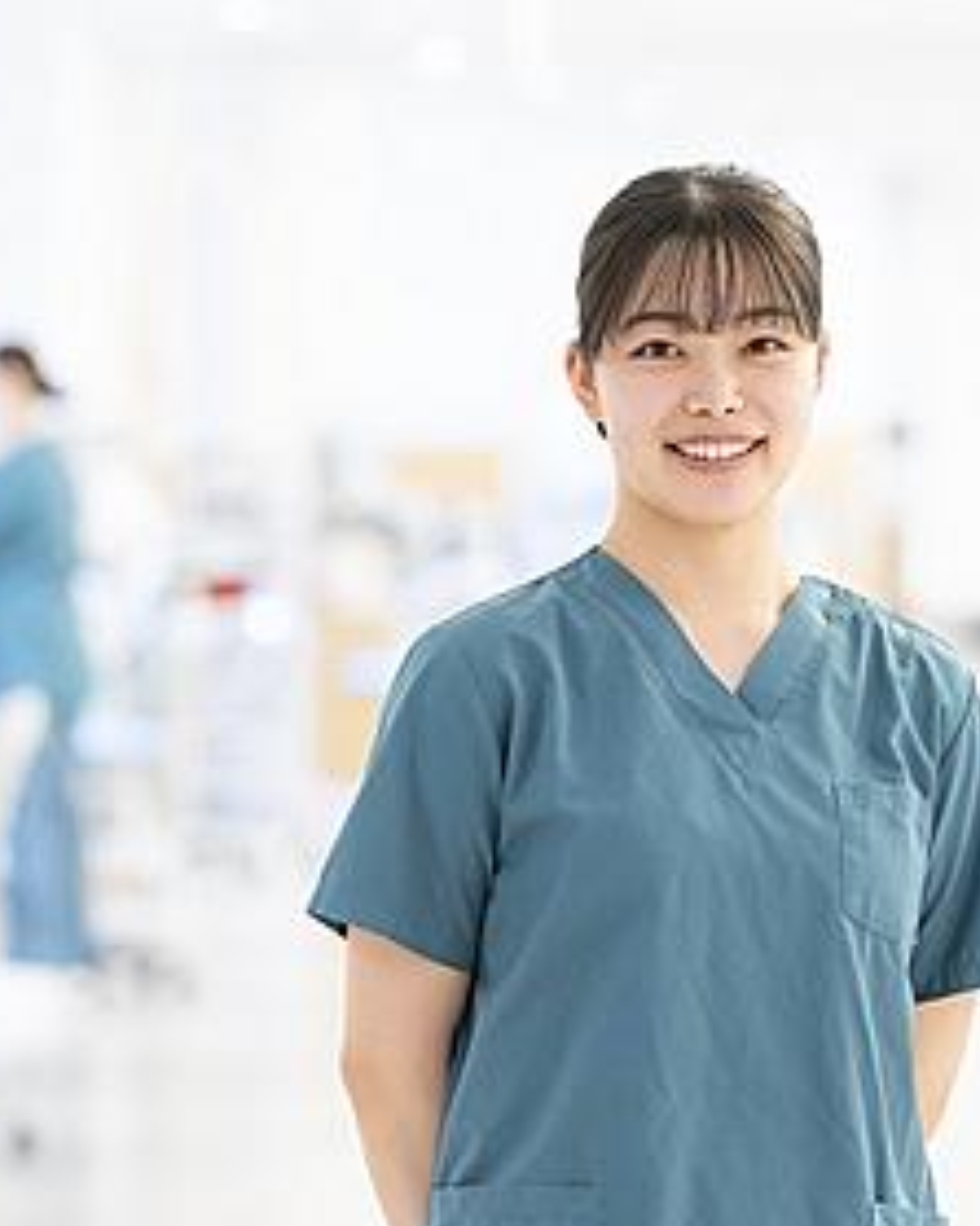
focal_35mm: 259
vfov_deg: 7.5
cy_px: 681
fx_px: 9395
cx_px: 582
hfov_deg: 6.0
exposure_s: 1/100
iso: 1600
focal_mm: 175
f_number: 5.6
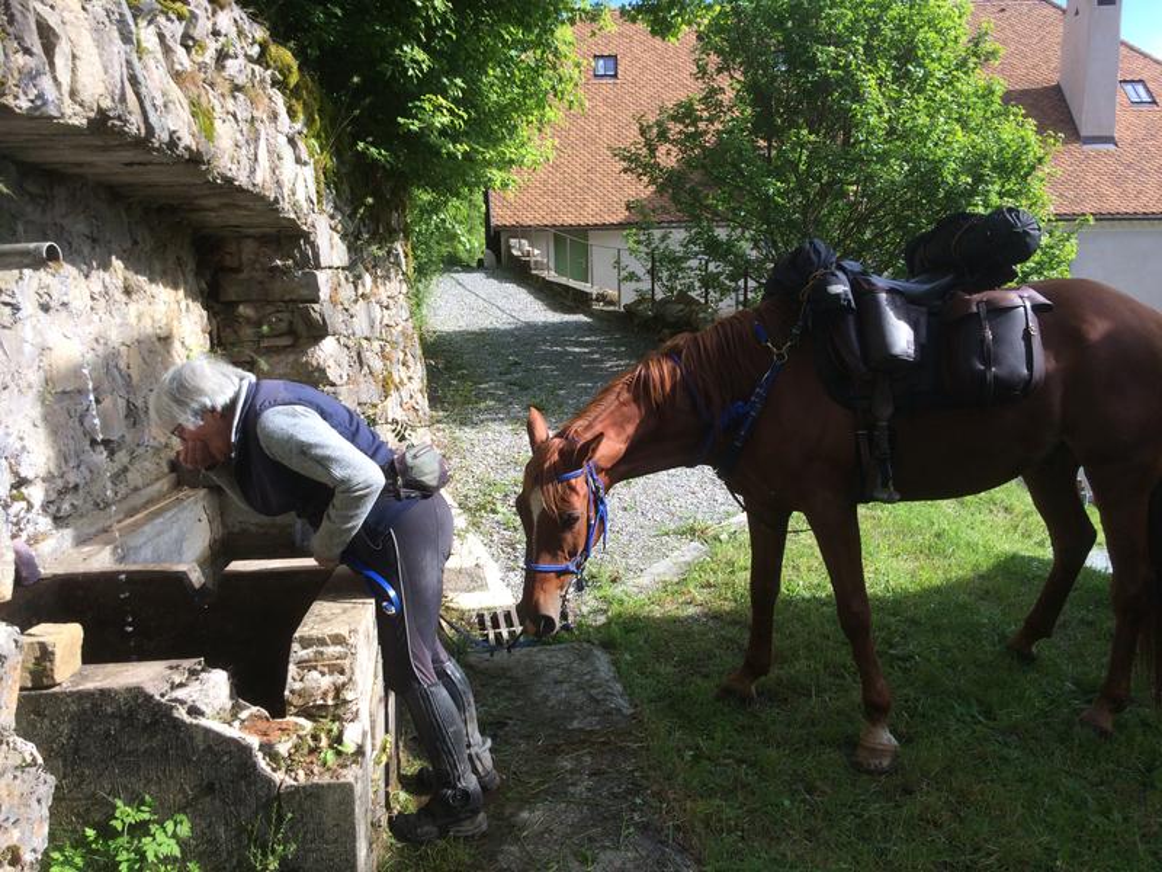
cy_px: 436
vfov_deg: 48.2
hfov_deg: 61.7
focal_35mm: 29
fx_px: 973
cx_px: 581
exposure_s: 1/733
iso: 32
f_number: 2.2
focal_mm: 4.15
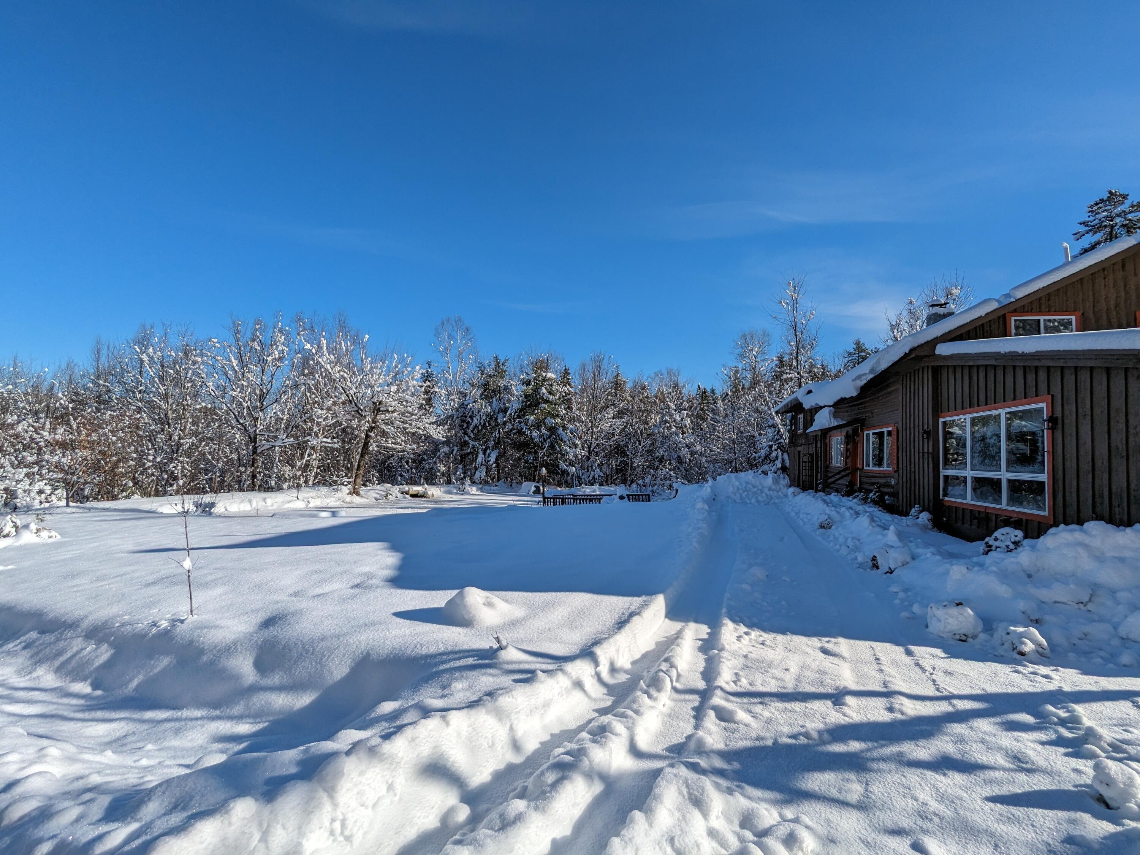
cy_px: 428
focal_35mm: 16
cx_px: 570
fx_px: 527
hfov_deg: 94.5
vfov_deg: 78.1
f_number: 2.2
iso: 45
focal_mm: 2.35
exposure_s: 1/3322
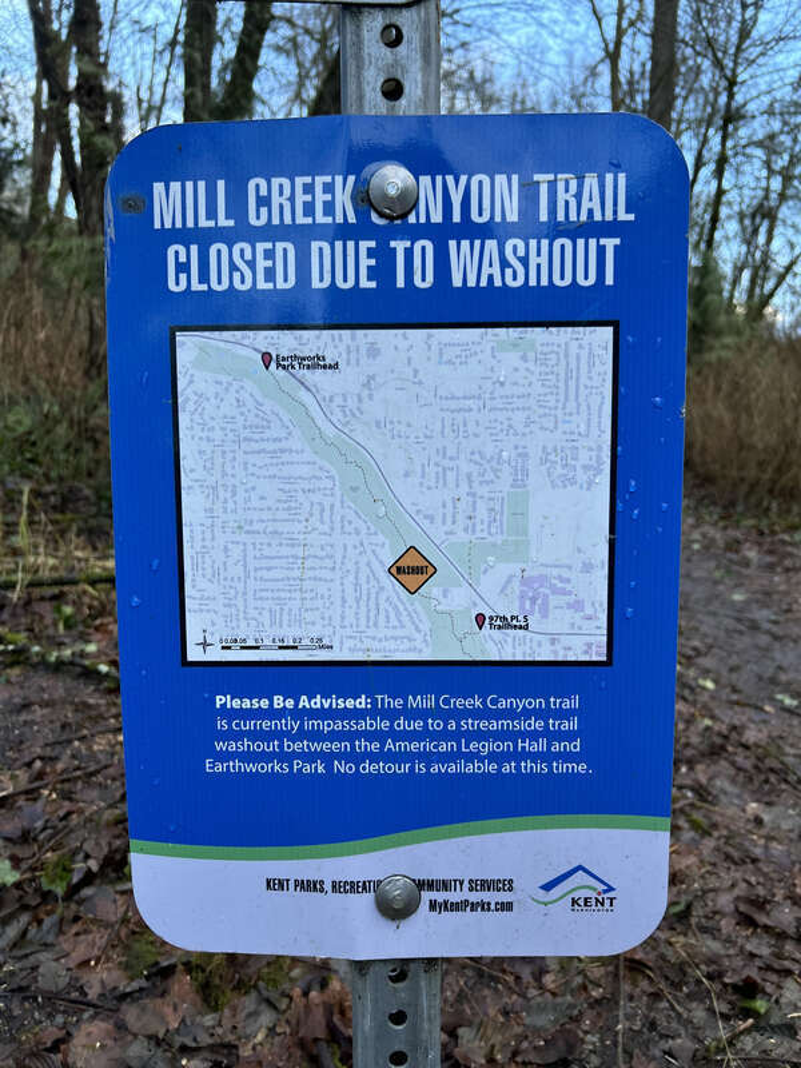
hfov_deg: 53.1
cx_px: 400
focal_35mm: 26
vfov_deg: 67.3
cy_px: 534
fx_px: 802
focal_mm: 5.7
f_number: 1.5
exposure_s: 1/121
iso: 40
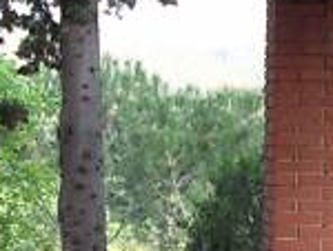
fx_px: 1946
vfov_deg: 7.3
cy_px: 278
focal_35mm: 202
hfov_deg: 9.8
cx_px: 251
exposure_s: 1/37.9
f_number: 2.8
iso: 100
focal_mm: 5.8
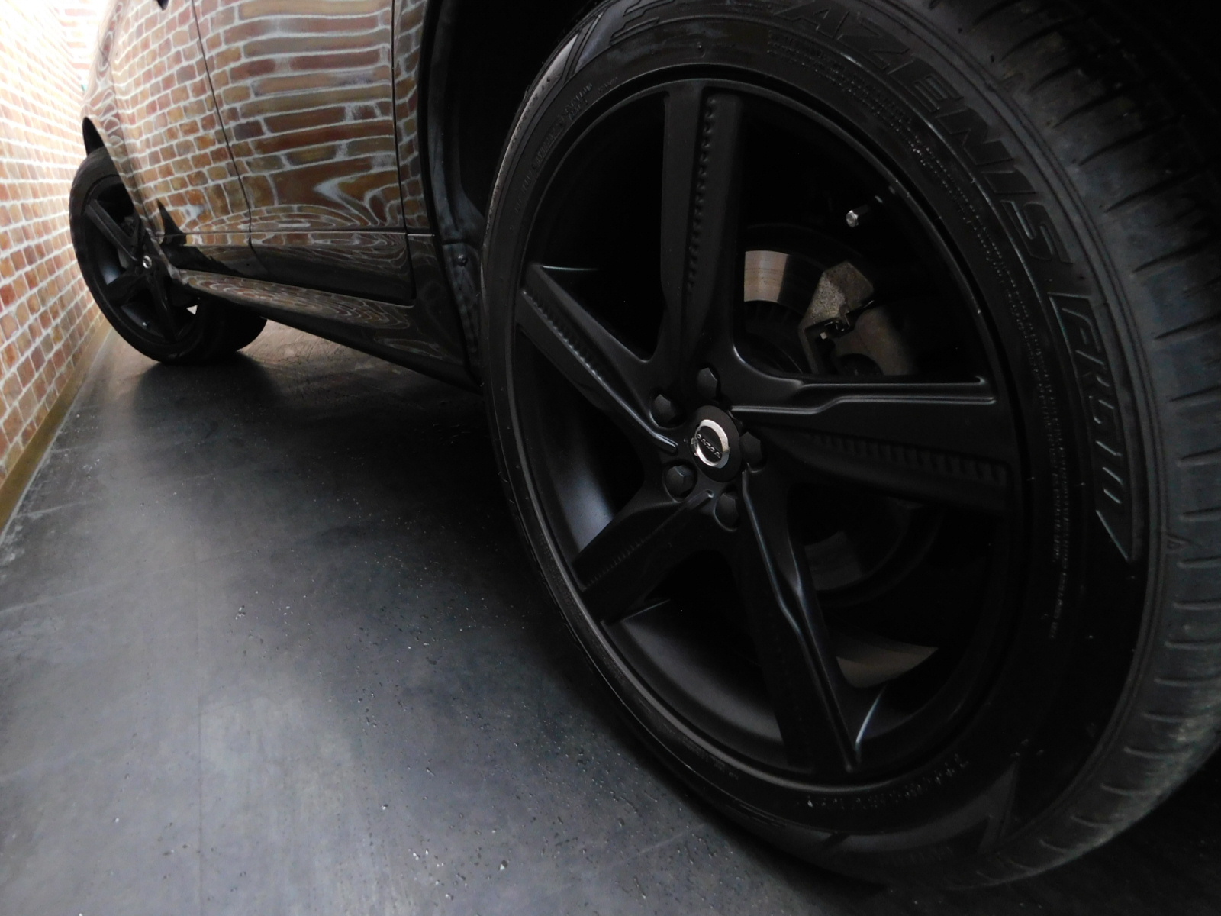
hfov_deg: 73.9
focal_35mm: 23
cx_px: 610
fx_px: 811
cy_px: 458
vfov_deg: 58.9
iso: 400
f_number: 3
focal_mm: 4
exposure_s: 1/13
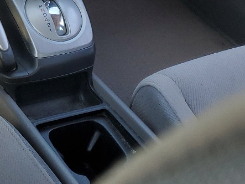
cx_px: -90
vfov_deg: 15.5
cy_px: 4
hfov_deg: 19.0
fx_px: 665
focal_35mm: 94
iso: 50
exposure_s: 1/213
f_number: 1.5
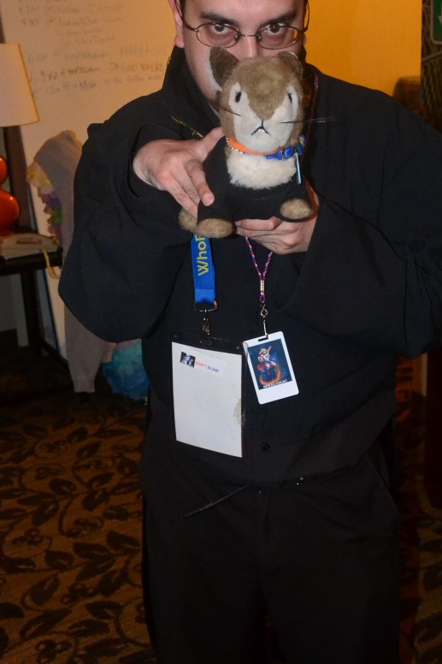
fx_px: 903
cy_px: 288
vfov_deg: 40.3
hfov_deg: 27.5
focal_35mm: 49
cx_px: 265
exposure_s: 1/60
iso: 3200
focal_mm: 22
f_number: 7.1
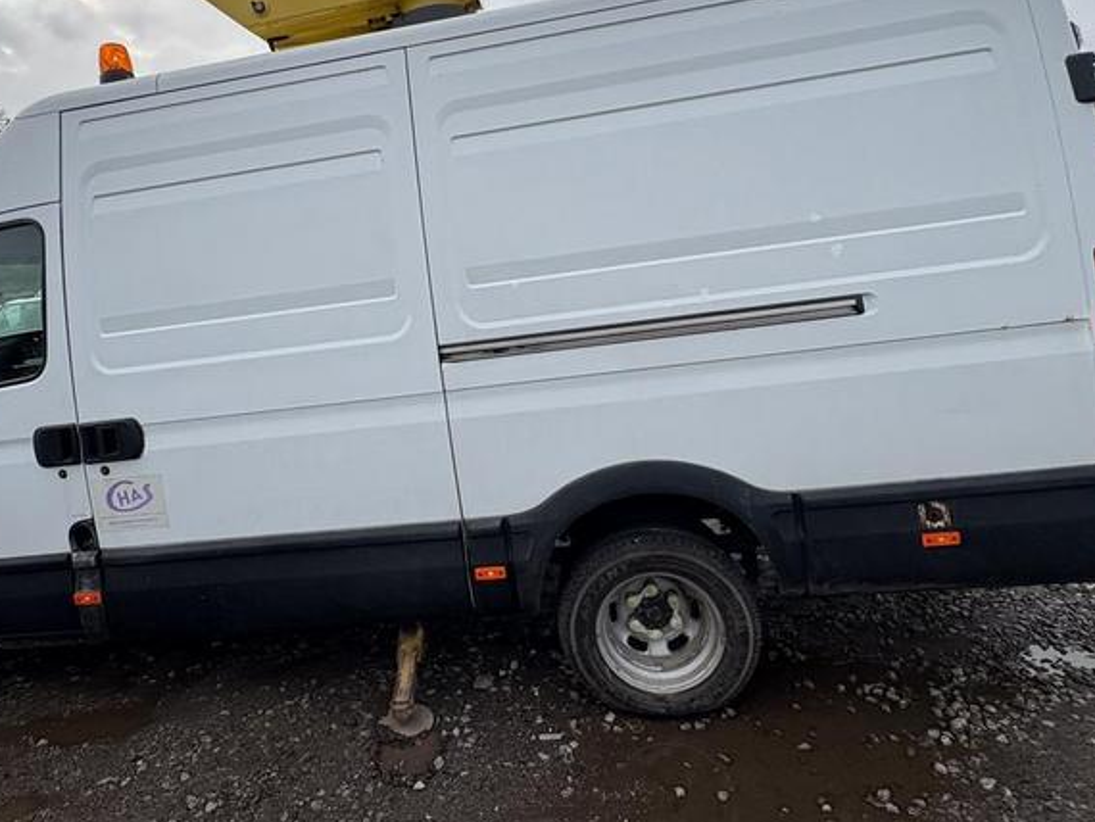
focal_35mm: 22
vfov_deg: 60.2
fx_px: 696
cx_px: 463
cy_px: 300
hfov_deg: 75.9
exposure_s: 1/879
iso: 40
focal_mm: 2.22
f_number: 2.2
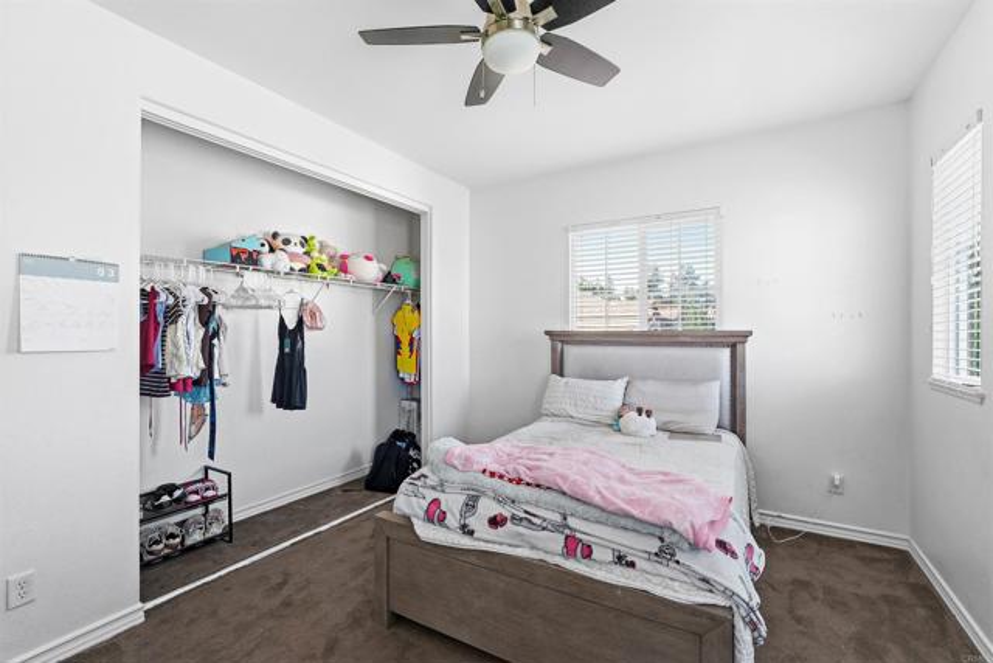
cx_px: 496
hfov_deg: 96.7
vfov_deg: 73.8
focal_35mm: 16
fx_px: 441
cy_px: 332
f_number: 5.6
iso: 320
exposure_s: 1/15
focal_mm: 16
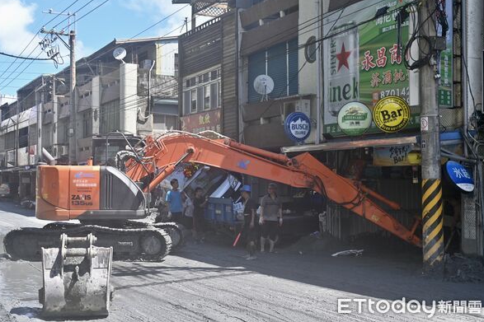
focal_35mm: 47
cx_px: 241
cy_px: 159
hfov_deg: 41.9
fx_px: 632
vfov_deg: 28.6
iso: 100
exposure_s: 1/125
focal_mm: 46
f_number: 5.6
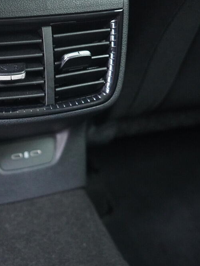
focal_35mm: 53
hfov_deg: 27.0
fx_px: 408
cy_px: 132
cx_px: 39
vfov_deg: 36.2
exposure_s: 1/30
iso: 6400
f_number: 2.8
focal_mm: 24
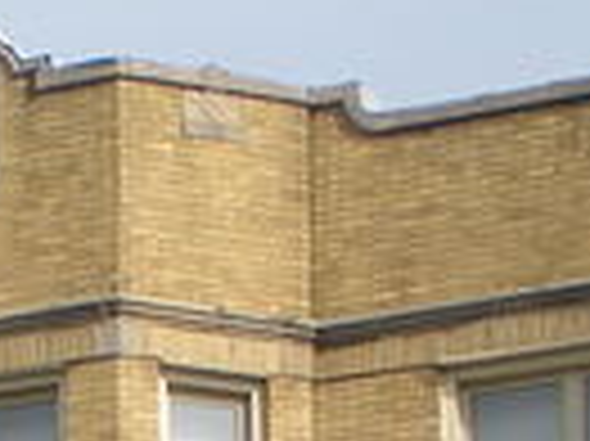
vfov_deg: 5.5
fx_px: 4461
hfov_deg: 7.5
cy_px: 992
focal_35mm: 262
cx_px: -50
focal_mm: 6.3
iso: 64
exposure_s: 1/446
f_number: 4.6
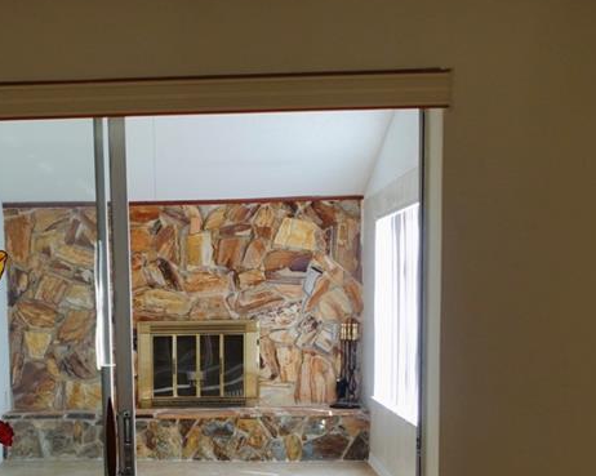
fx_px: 881
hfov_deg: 36.8
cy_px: 402
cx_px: 178
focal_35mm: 50
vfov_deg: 29.3
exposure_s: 1/60
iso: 250
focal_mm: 9.4
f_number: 2.8
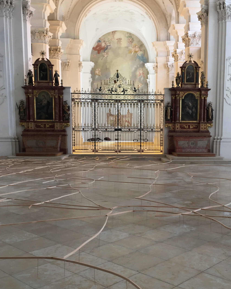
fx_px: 333
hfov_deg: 38.1
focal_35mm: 39
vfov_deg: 46.6
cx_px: 137
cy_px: 169
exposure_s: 1/100
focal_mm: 4.15
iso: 40
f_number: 2.2
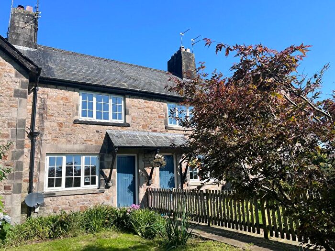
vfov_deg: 53.1
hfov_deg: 67.3
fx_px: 252
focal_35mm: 26
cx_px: 168
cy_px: 126
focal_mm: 5.1
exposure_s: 1/2463
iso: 50
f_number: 1.6
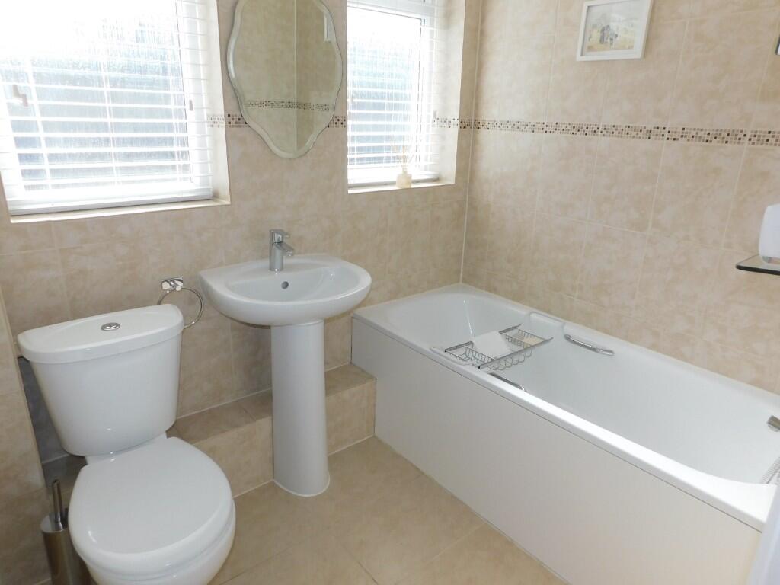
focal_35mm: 23
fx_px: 518
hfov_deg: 73.9
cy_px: 292
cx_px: 390
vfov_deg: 58.9
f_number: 3
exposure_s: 1/320
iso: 125
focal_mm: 4
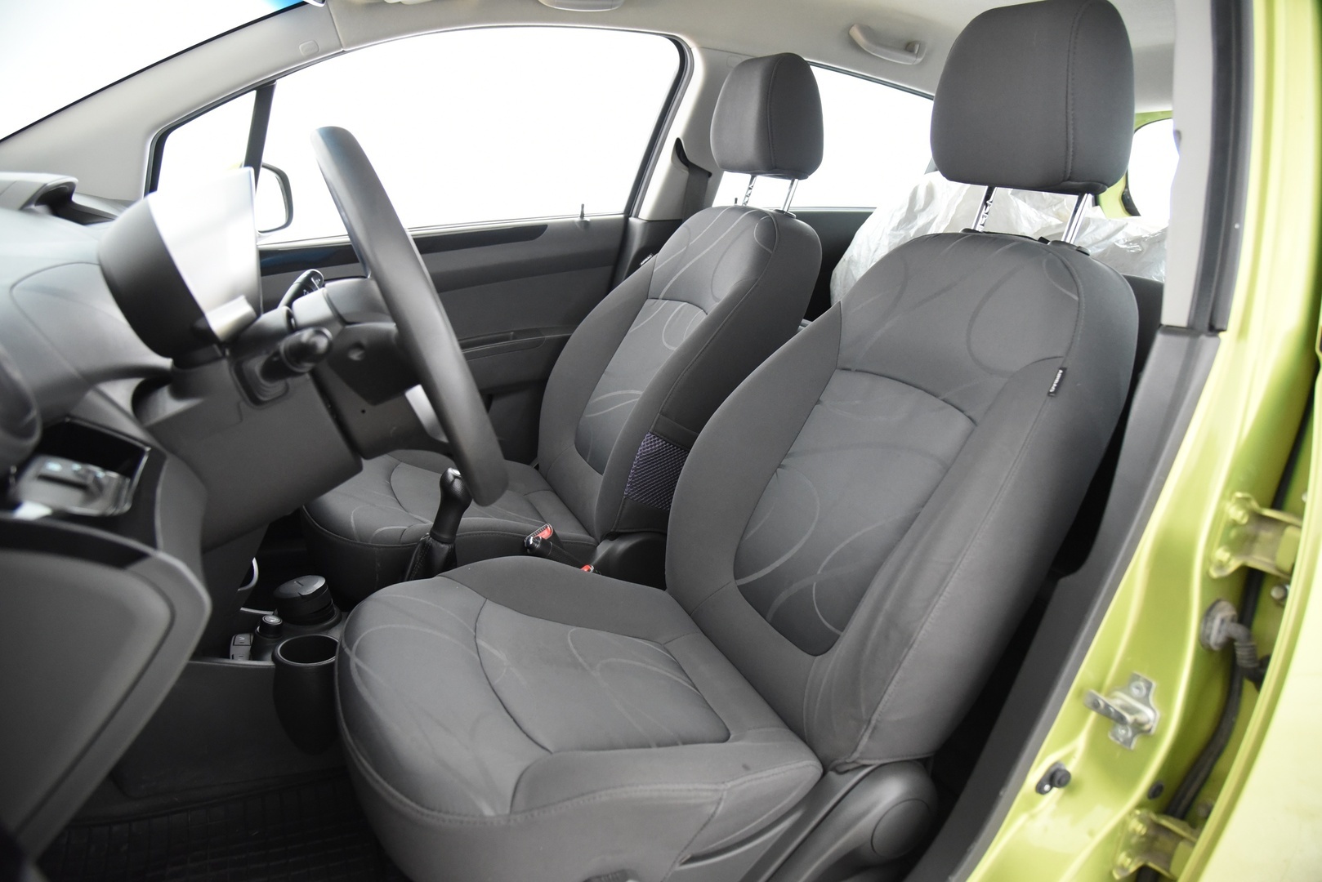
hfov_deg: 73.7
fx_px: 882
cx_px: 661
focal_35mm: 24
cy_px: 441
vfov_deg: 53.2
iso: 4000
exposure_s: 1/20
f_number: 4
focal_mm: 24
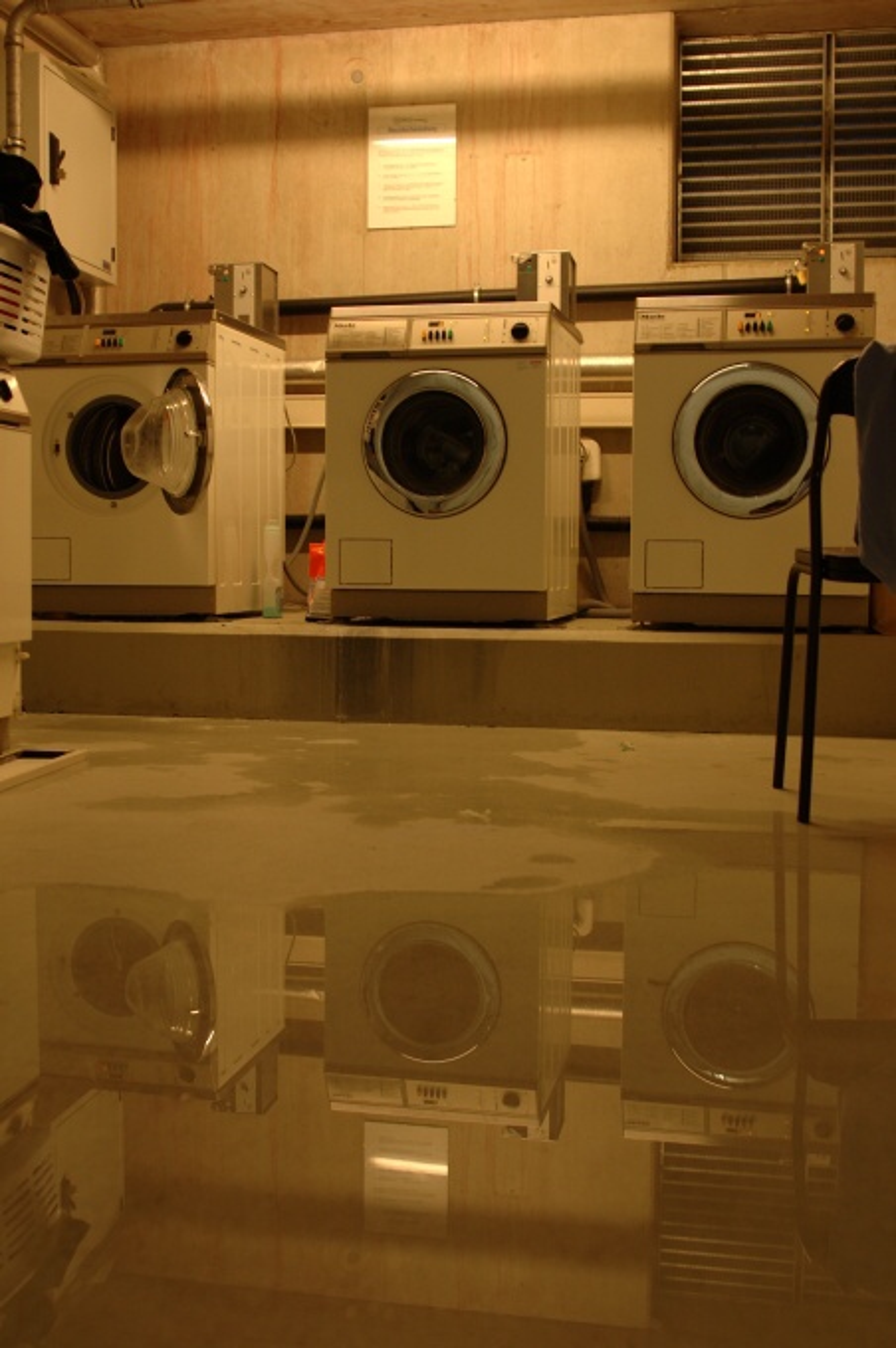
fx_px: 1571
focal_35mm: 42
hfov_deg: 31.8
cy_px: 674
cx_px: 448
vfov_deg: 46.4
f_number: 3.5
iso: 200
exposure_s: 1/15
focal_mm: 28
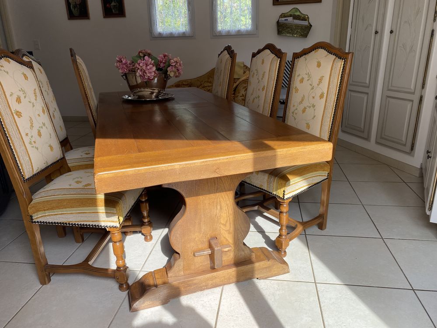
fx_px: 328
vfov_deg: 53.1
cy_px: 164
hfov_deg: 67.3
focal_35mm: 26
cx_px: 218
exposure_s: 1/334
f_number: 1.8
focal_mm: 4.25
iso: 32
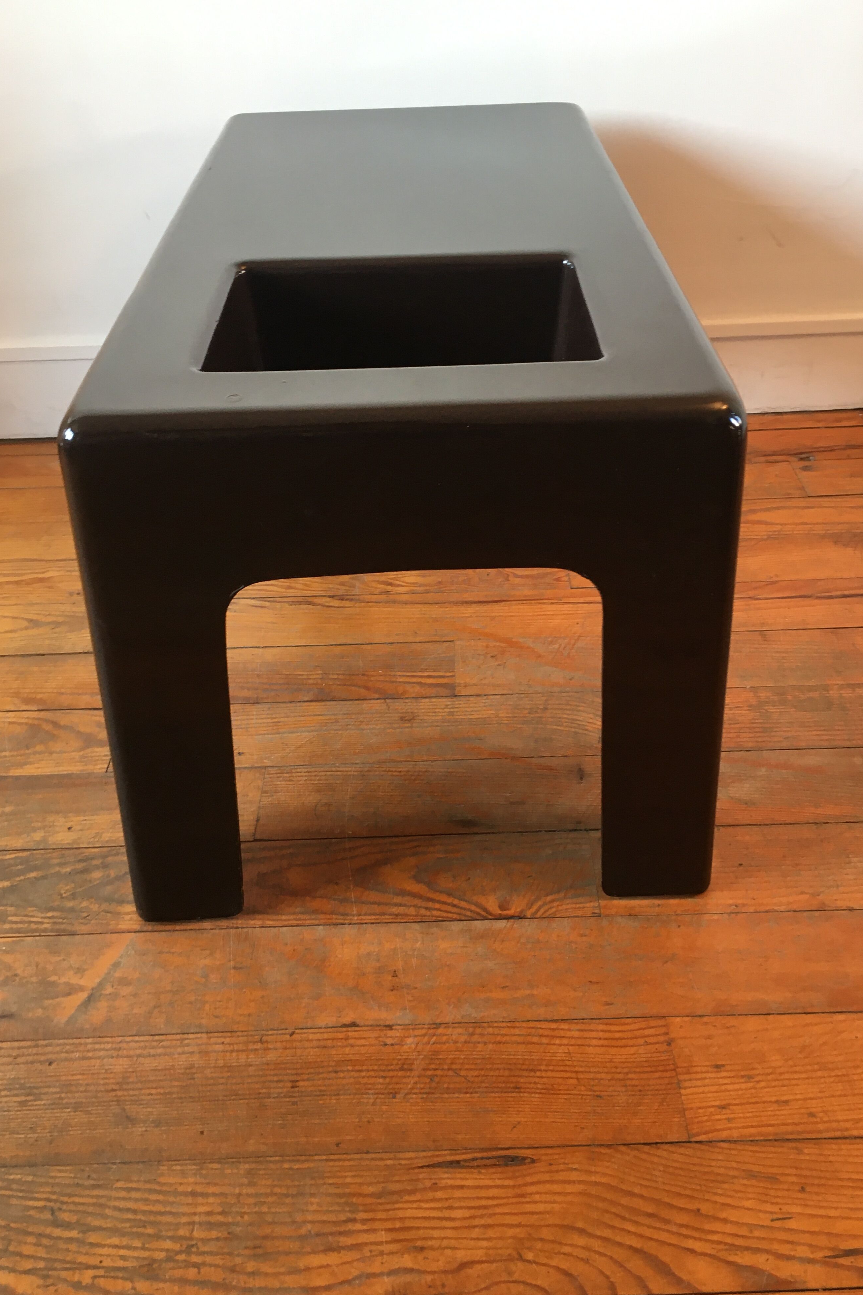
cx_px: 460
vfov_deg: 60.3
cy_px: 649
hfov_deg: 42.3
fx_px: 1115
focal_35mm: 31
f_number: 2.2
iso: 80
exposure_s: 1/33
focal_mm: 4.15
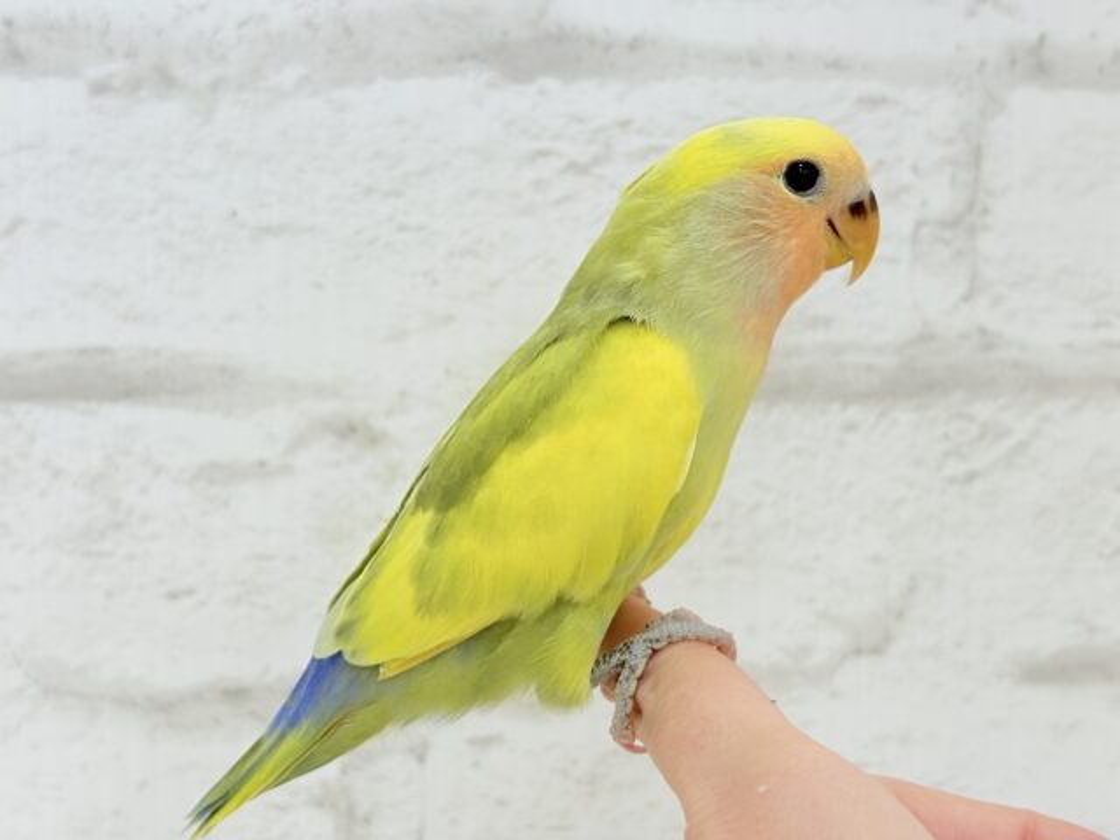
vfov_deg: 28.0
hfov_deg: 36.8
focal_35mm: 52
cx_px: 560
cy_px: 420
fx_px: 1682
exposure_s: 1/100
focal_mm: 5.96
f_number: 1.6
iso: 64
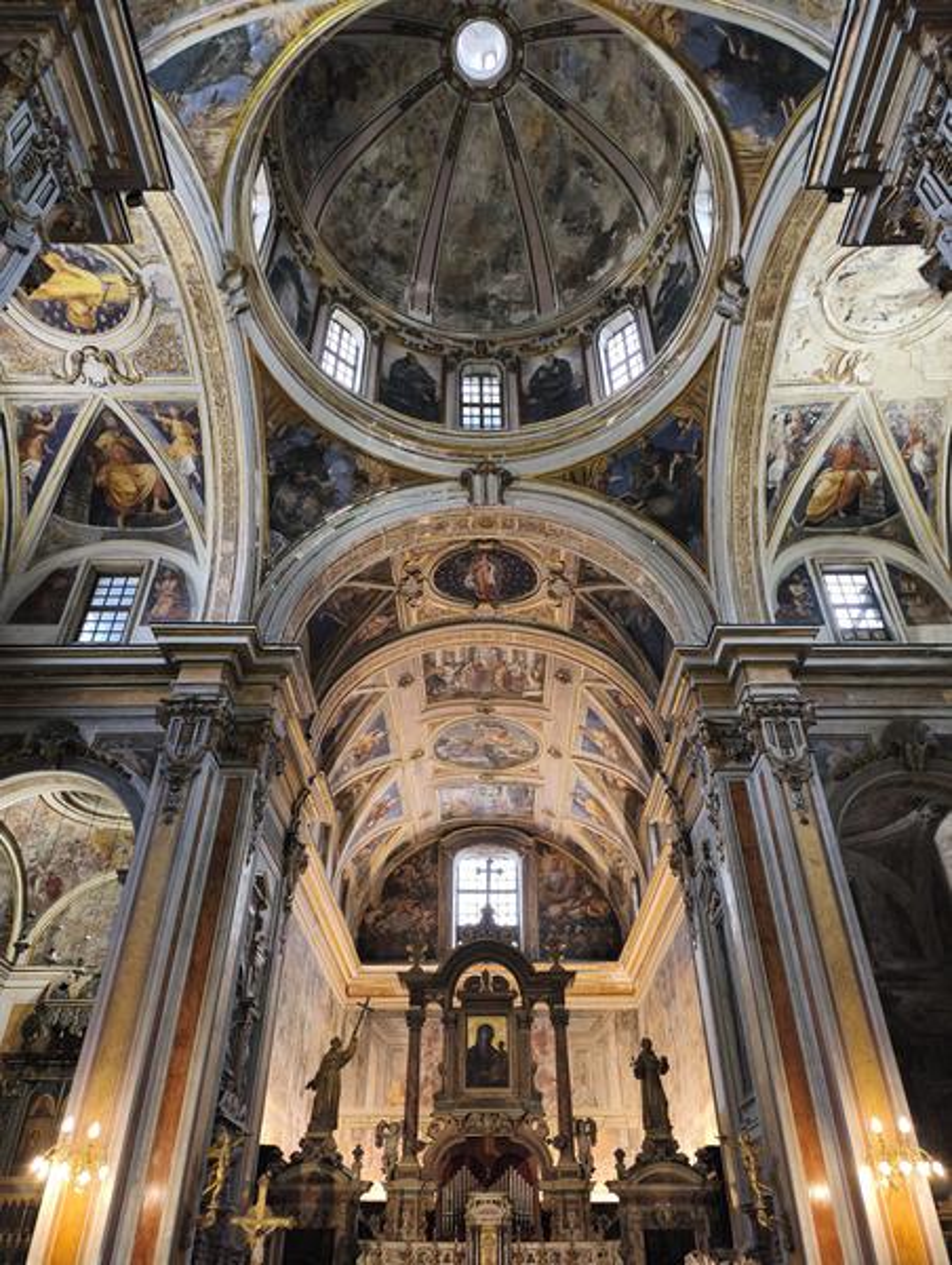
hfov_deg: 59.0
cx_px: 476
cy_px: 632
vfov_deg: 73.8
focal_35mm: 23
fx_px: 841
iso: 640
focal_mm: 6.14
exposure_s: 1/50
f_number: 1.65
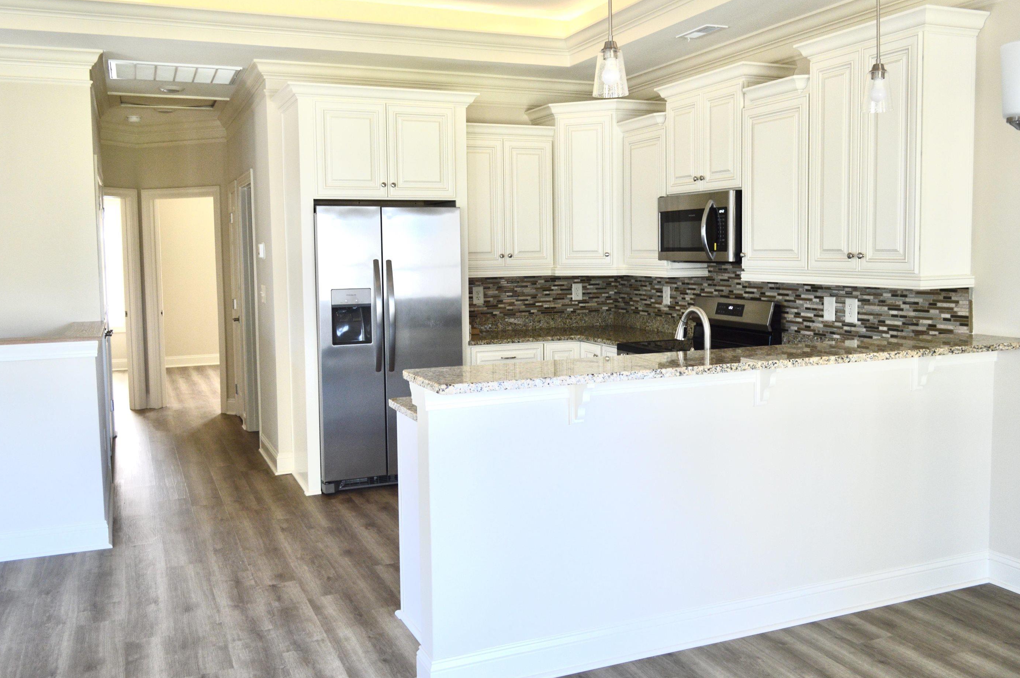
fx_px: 849
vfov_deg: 43.5
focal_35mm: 30
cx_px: 499
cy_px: 314
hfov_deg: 62.0
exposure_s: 1/60
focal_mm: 18
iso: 400
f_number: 4
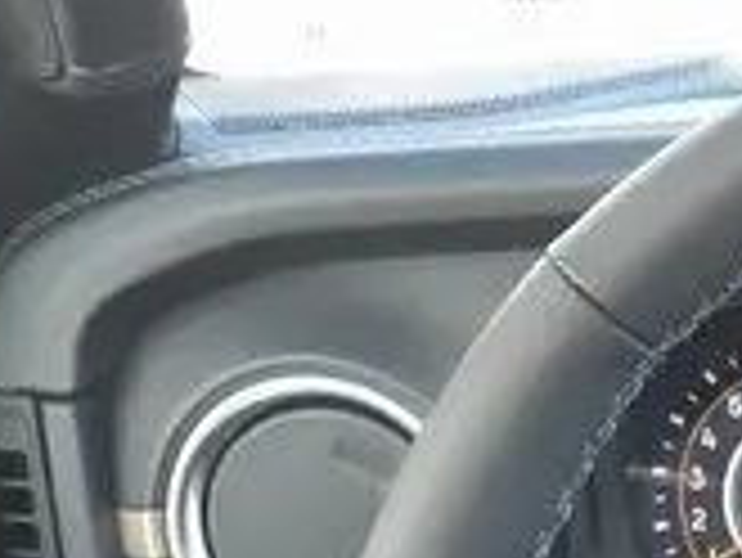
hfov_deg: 13.0
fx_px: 3003
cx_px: 1228
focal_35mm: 140
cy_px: 853
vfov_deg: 10.2
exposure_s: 1/60
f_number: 5
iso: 640
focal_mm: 18
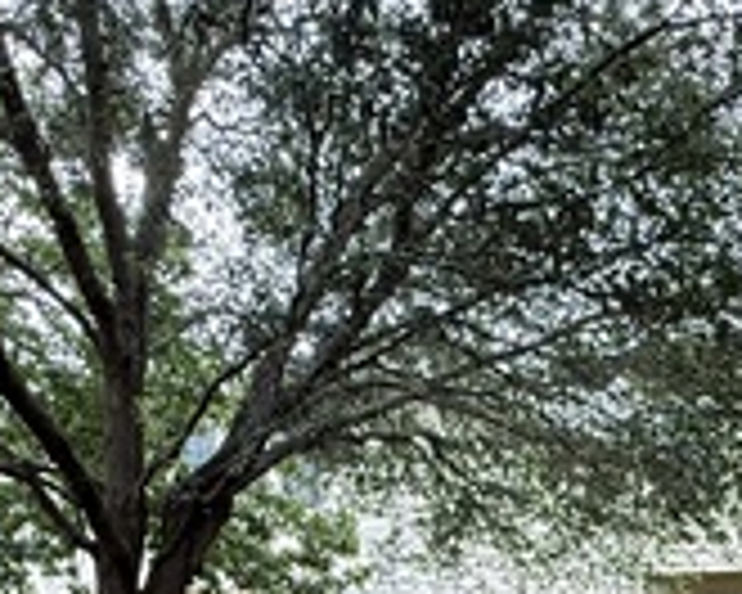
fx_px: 1164
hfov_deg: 33.7
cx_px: 652
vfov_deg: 24.1
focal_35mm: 53
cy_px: 824
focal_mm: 2.22
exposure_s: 1/99
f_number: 2.2
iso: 200
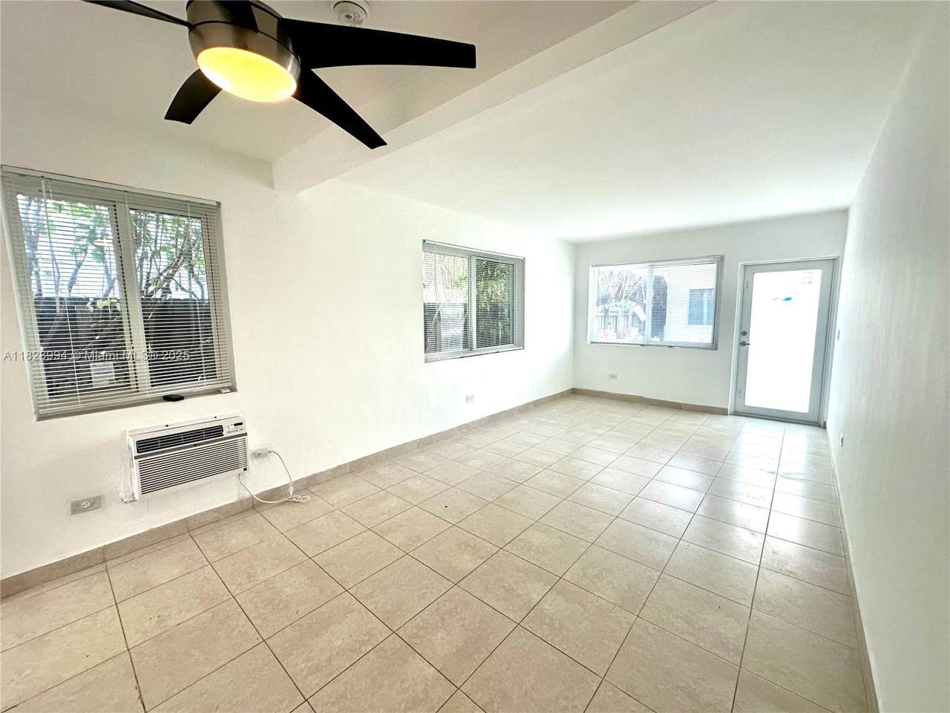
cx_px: 475
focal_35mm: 14
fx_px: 384
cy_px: 356
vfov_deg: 85.7
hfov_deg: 102.1
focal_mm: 2.22
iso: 80
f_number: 2.2
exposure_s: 1/120
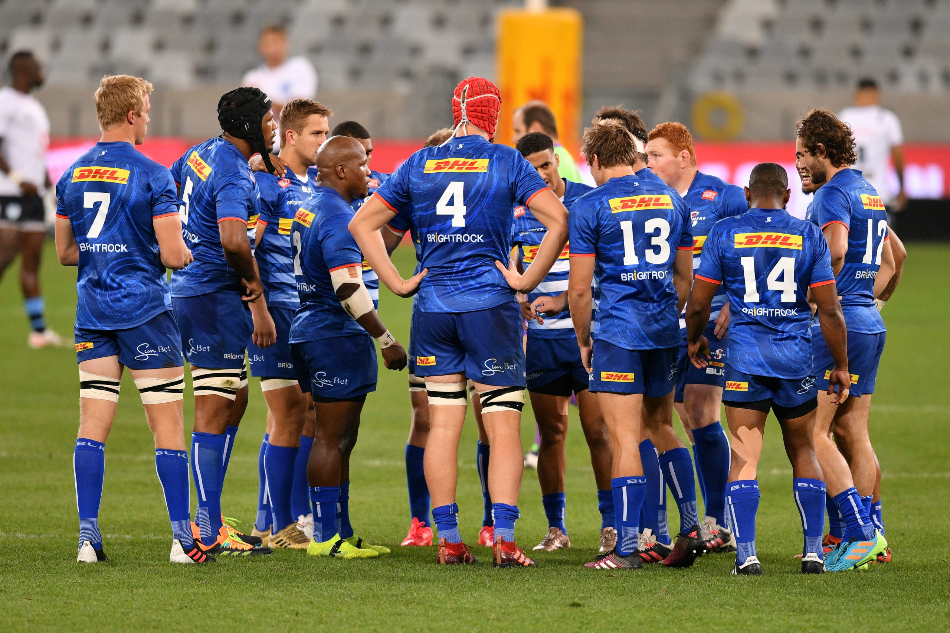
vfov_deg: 2.3
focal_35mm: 600
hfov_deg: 3.4
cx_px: 475
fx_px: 15824
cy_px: 316
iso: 1600
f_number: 2.8
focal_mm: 400
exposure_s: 1/1600
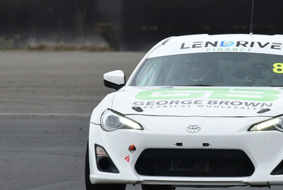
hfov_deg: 1.4
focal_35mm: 1459
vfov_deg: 0.9
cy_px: 93
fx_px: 11481
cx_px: 214
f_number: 11
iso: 1000
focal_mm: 500
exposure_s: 1/640
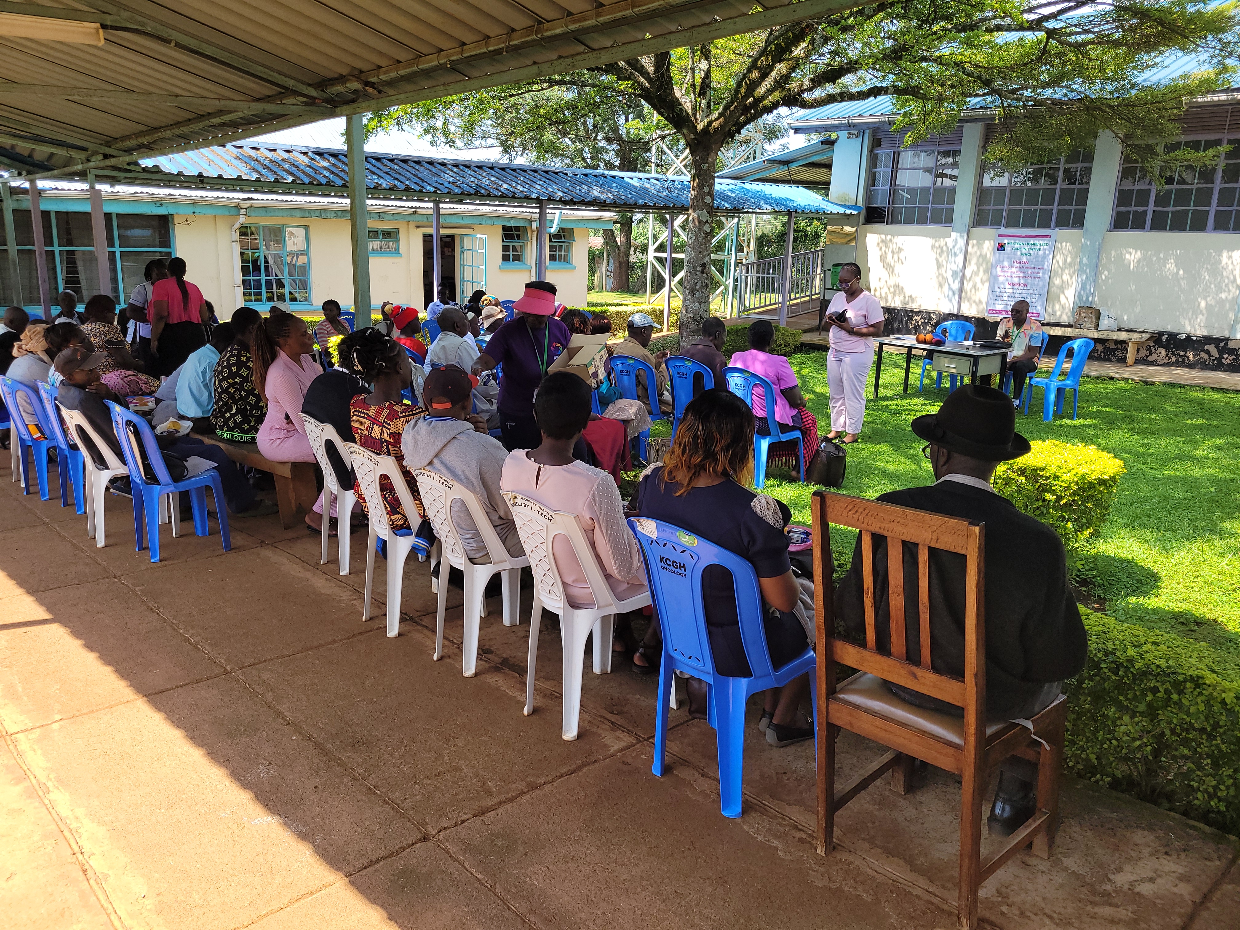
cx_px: 620
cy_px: 465
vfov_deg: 53.1
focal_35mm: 26
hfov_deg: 67.3
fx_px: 931
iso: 40
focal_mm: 5.4
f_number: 1.8
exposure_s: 1/542
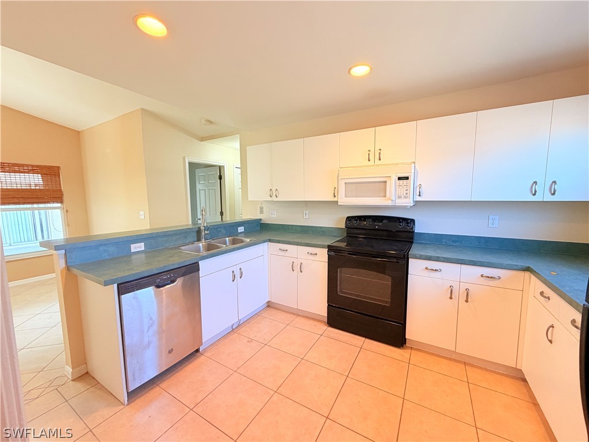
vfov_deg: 85.7
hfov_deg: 102.1
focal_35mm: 14
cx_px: 294
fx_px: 238
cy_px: 221
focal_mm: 2.22
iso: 160
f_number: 2.2
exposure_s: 1/60
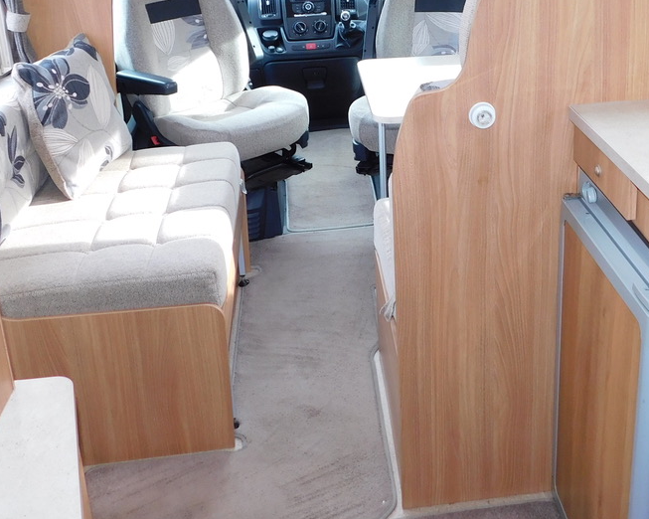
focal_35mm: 44
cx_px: 407
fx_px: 845
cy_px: 76
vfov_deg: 32.8
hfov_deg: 41.7
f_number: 3
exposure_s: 1/30
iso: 125
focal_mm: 4
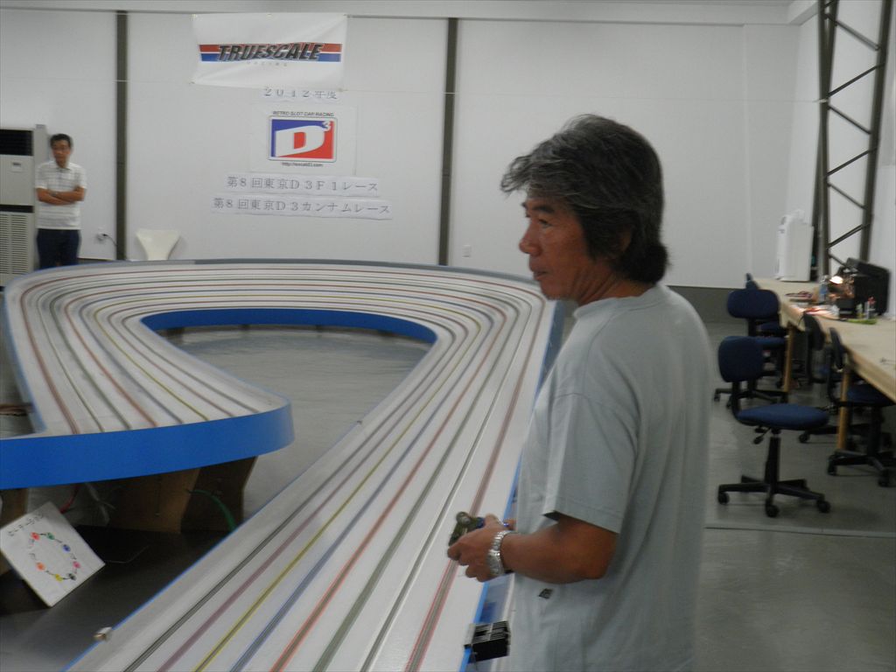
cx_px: 448
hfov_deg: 38.9
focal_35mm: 49
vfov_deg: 29.7
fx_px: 1268
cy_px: 336
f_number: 4.2
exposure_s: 1/20
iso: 200
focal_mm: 8.7
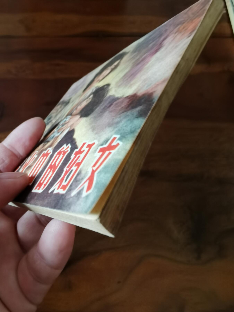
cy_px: 156
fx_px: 243
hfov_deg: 51.4
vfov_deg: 65.3
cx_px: 117
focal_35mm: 27
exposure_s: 1/16.7
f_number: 2.2
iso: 640
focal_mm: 2.26
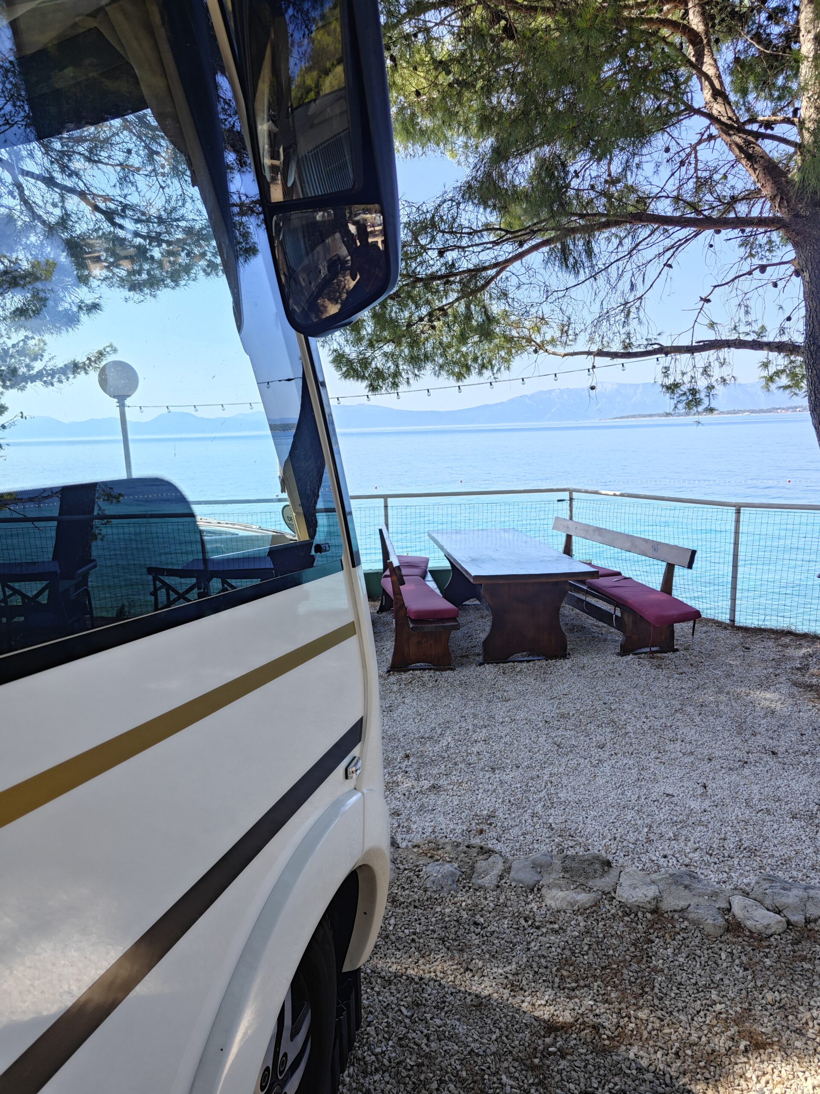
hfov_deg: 58.9
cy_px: 547
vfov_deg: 73.9
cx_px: 410
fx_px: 726
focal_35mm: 23
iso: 50
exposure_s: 1/265
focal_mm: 5.43
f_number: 1.8
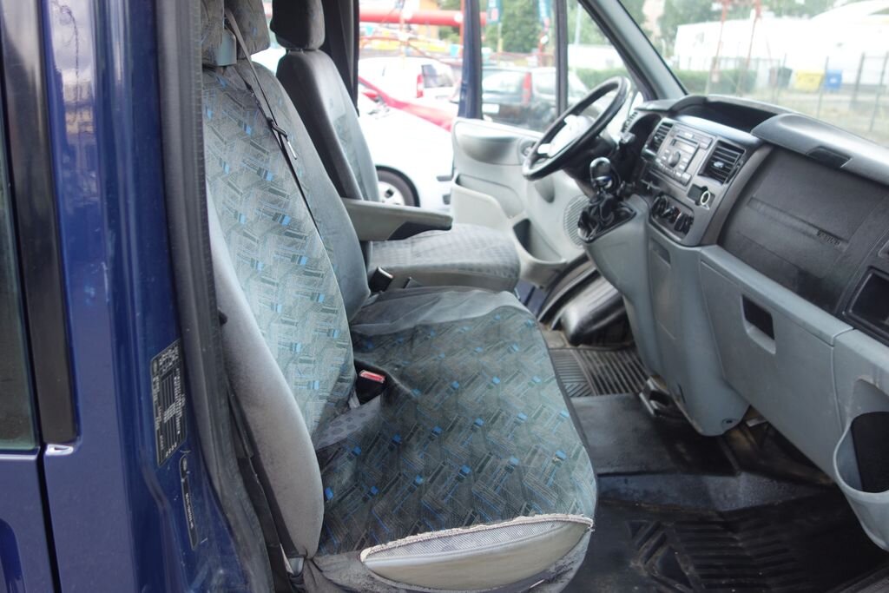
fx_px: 691
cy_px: 296
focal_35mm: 28
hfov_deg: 65.5
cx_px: 444
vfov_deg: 46.4
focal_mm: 10.4
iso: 125
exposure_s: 1/250
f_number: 2
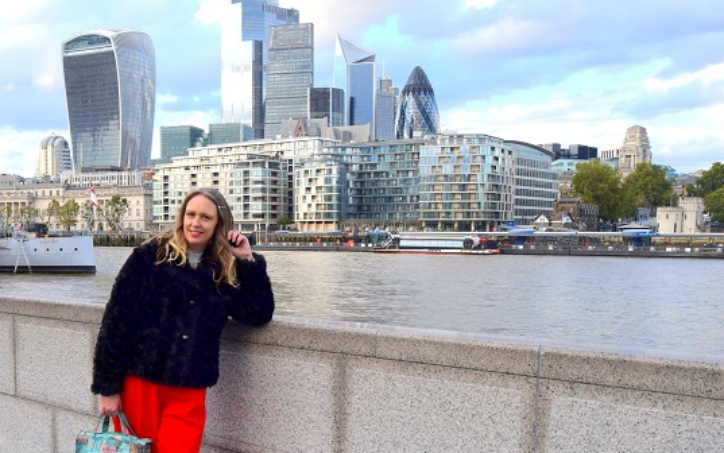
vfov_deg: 31.0
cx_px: 194
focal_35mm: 41
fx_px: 809
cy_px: 307
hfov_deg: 46.7
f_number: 8
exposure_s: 1/250
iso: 280
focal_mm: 18
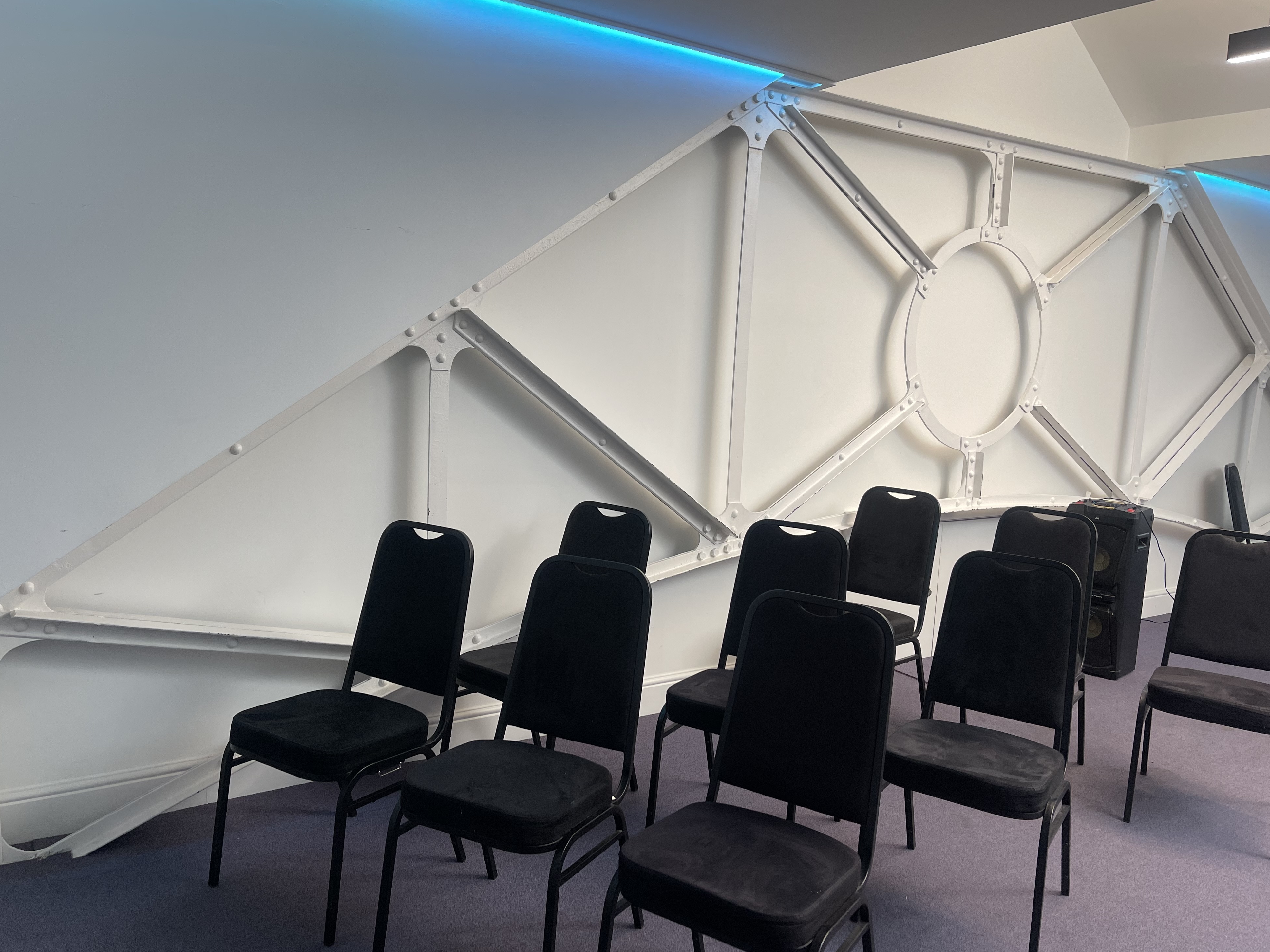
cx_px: 627
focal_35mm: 26
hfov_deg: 67.3
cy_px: 473
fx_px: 954
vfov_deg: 53.1
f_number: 1.6
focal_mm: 5.1
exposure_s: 1/107
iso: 100
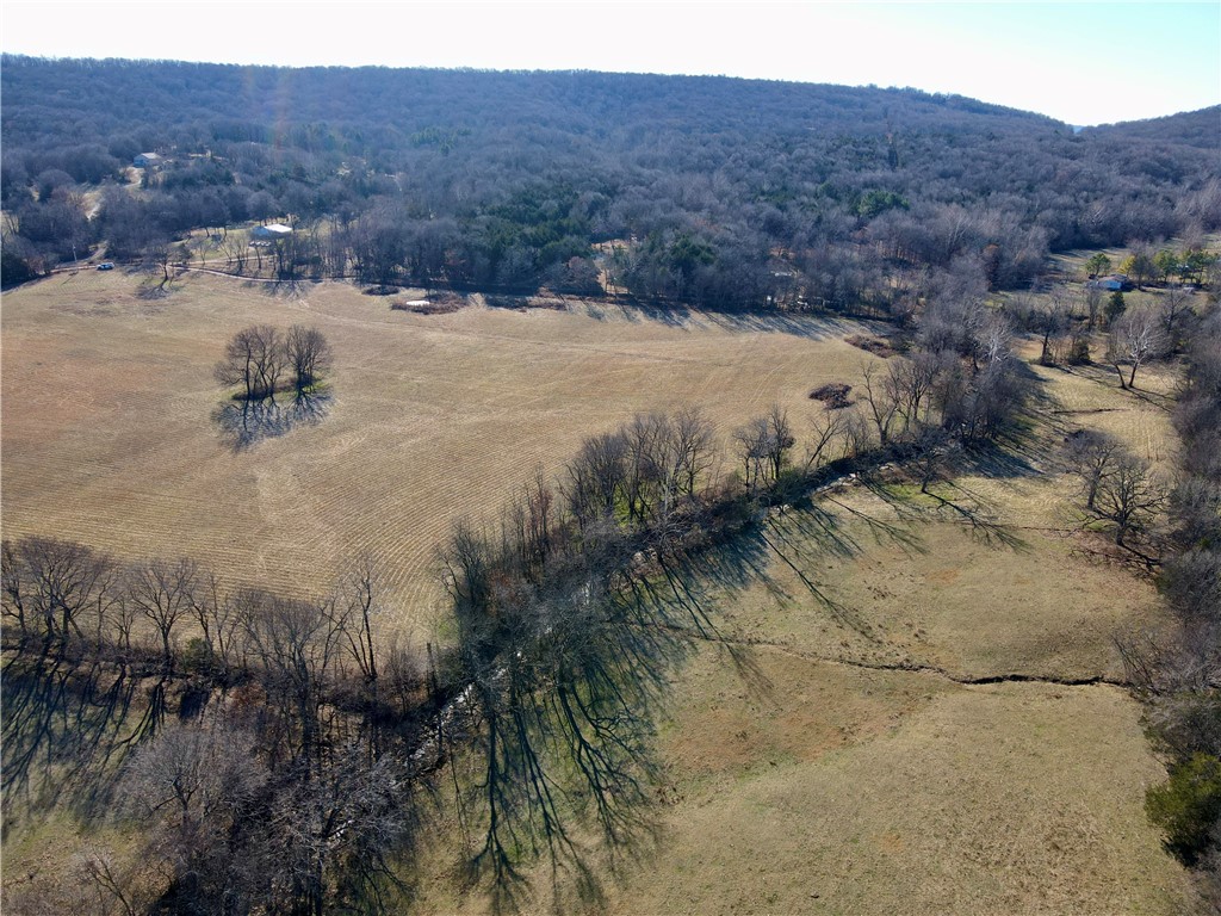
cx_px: 610
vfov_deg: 56.8
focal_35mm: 24
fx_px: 847
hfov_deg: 71.6
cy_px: 458
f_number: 2.8
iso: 100
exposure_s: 1/320
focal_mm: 4.5
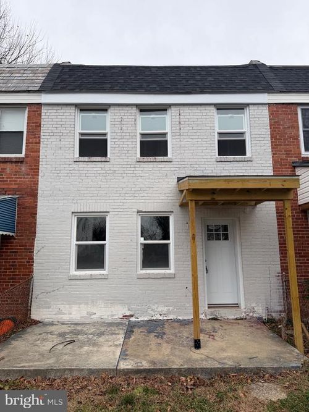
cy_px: 206
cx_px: 154
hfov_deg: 56.8
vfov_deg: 71.6
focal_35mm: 24
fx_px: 286
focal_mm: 6.76
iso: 80
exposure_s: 1/1385
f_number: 1.78
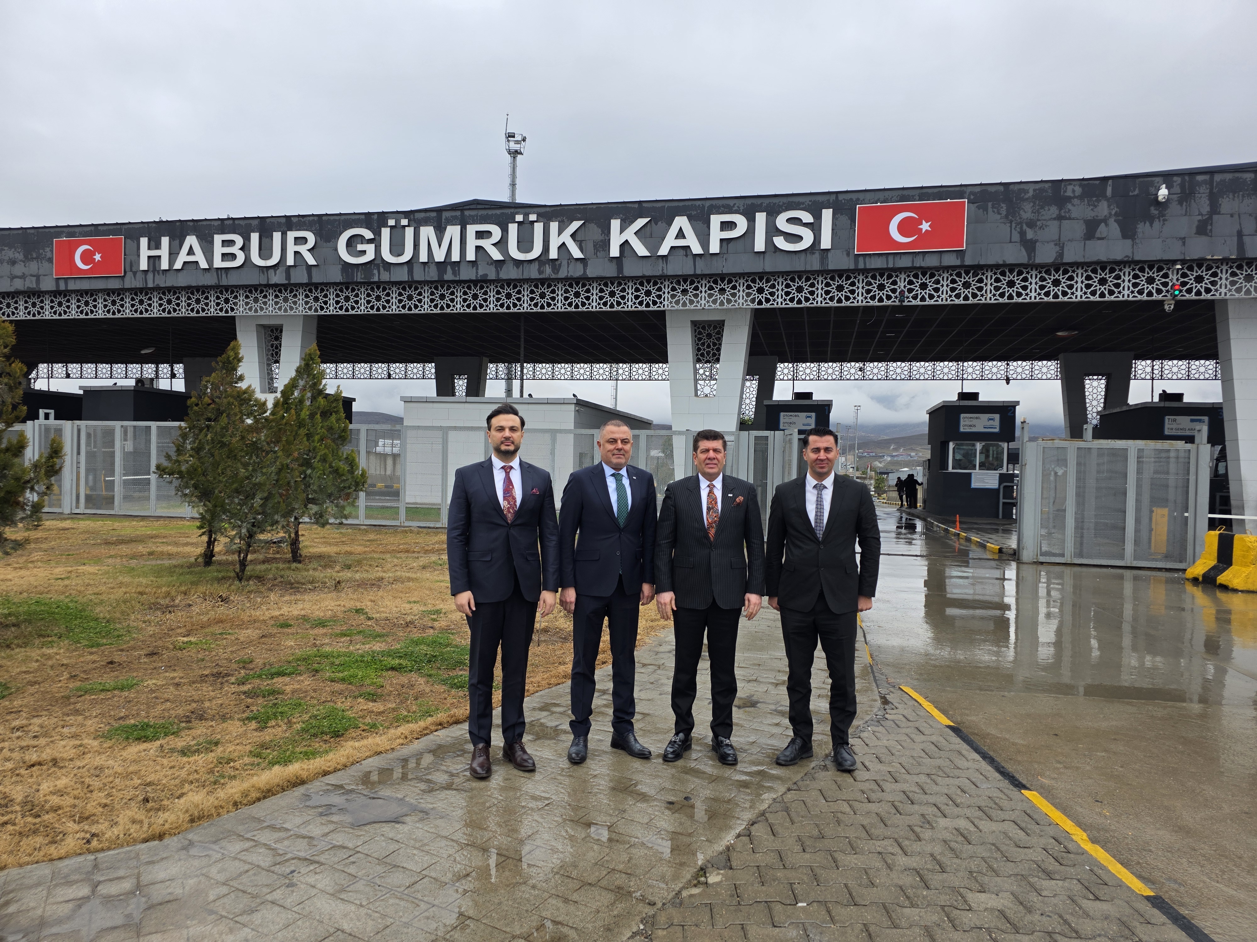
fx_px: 835
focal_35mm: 23
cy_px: 471
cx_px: 628
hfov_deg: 73.9
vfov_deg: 58.9
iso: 80
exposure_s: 1/1576
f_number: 1.7
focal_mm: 6.3
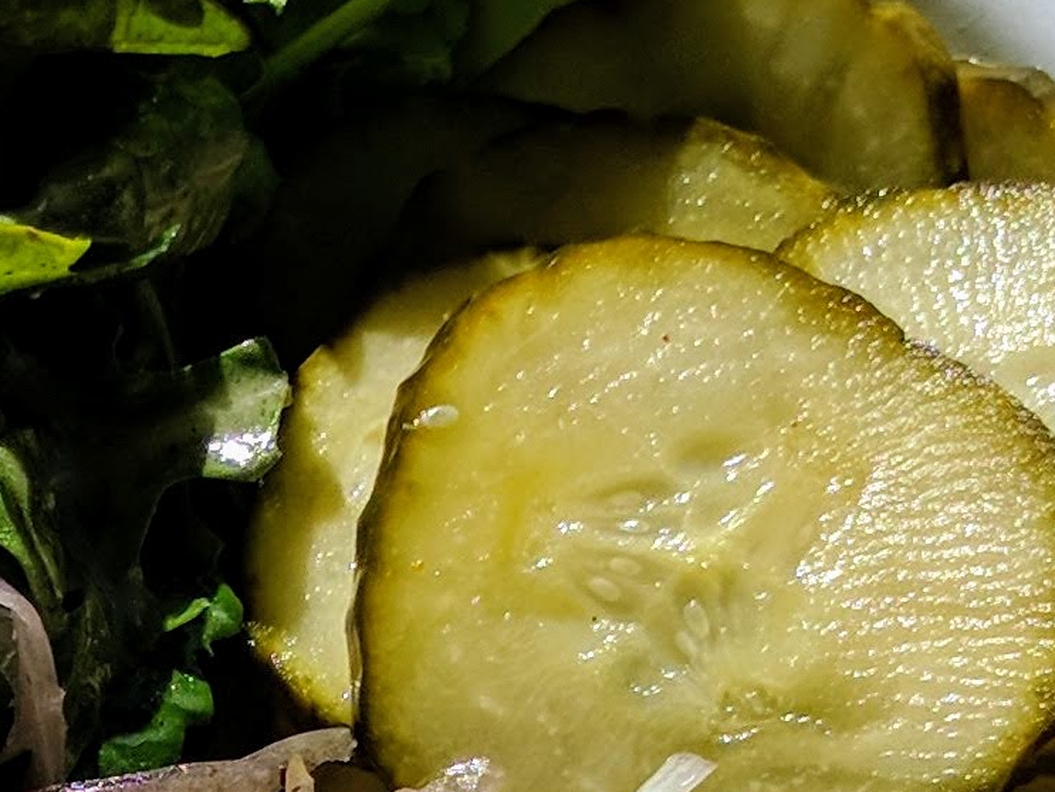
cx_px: -349
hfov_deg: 13.4
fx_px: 4299
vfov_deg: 10.2
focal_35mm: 141
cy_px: 1209
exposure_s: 1/6173
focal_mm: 4.67
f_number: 2
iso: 64
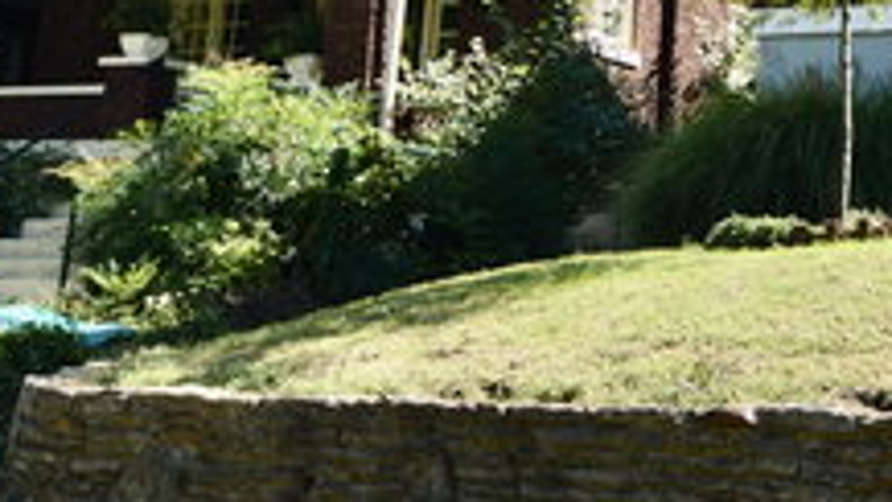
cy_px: -99
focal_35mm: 74
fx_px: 1750
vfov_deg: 15.7
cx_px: 859
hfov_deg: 27.2
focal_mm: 20
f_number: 7.1
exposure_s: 1/200
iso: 100
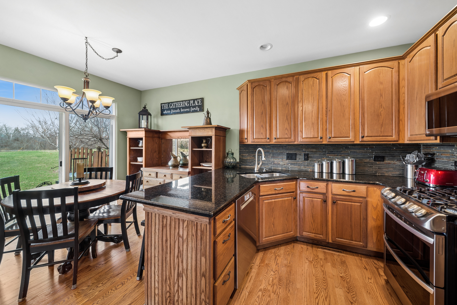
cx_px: 231
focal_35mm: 16
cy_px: 144
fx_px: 203
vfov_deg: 73.7
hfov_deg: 96.7
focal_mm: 15
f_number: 8
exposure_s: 1/8
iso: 400
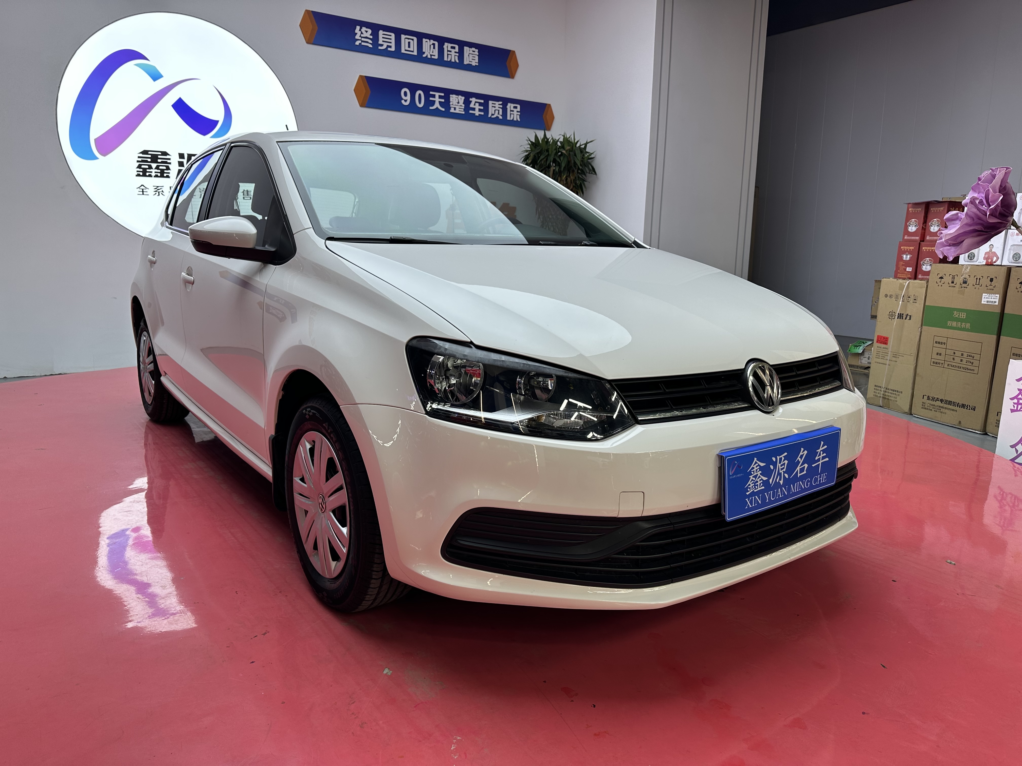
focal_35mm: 24
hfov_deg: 71.6
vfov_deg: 56.8
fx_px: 709
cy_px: 383
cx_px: 511
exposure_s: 1/108
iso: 50
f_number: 1.78
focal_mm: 6.86
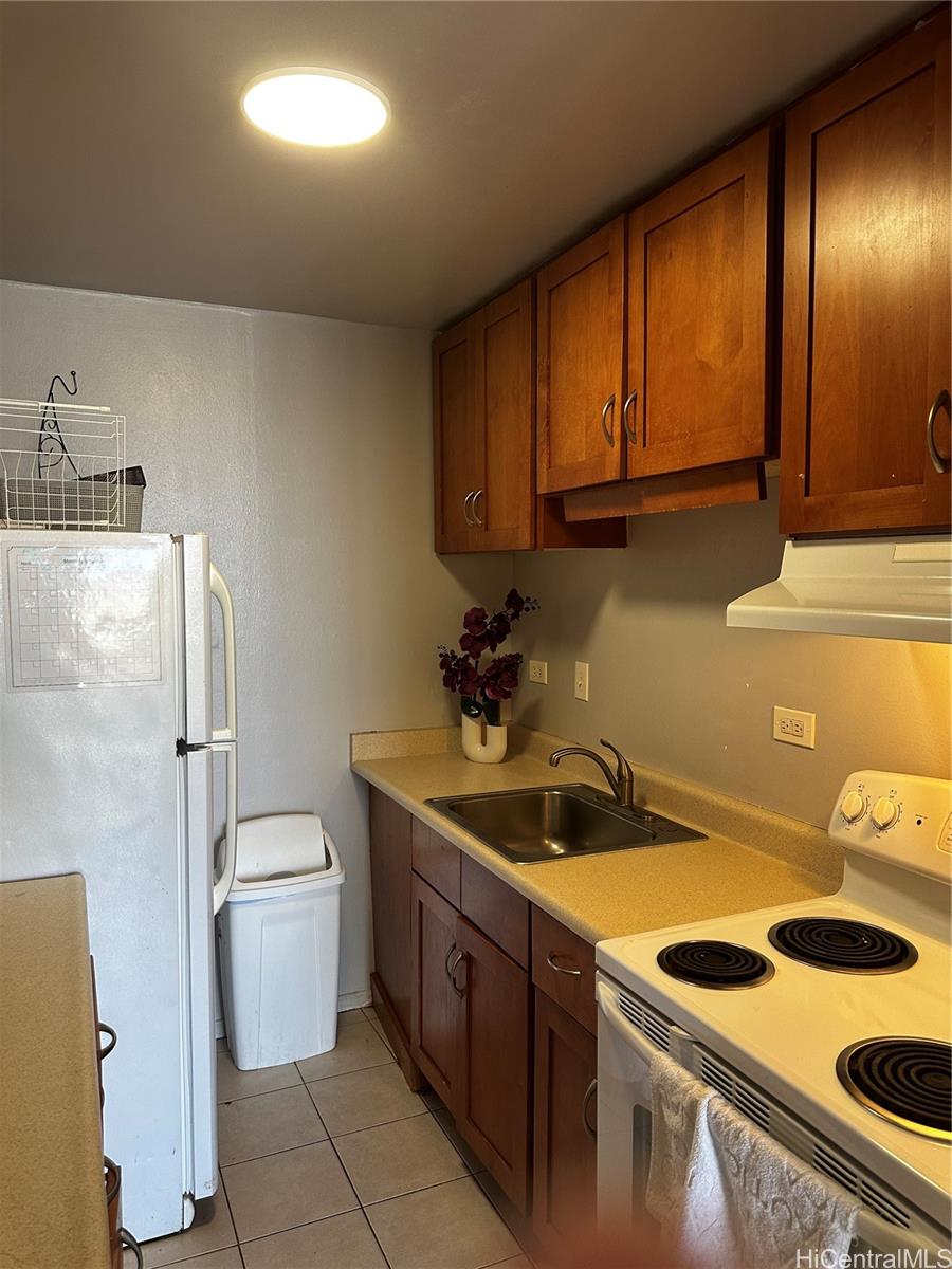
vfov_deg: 71.6
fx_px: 880
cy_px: 634
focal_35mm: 24
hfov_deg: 56.8
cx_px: 476
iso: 200
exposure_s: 1/120
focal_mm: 6.86
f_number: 1.78
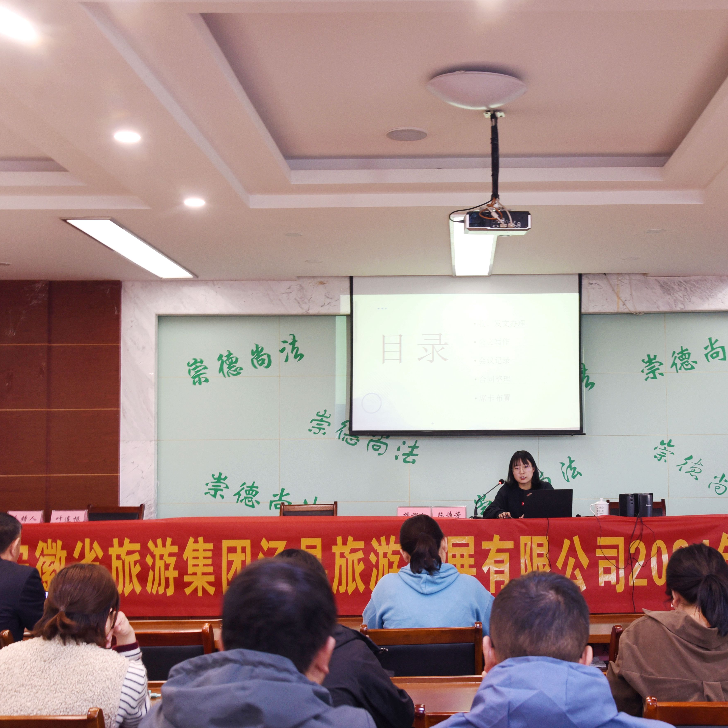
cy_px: 383
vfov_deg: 38.3
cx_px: 501
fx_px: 1047
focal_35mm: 44
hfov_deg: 37.8
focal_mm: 32
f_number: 6.3
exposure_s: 1/15
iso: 1000
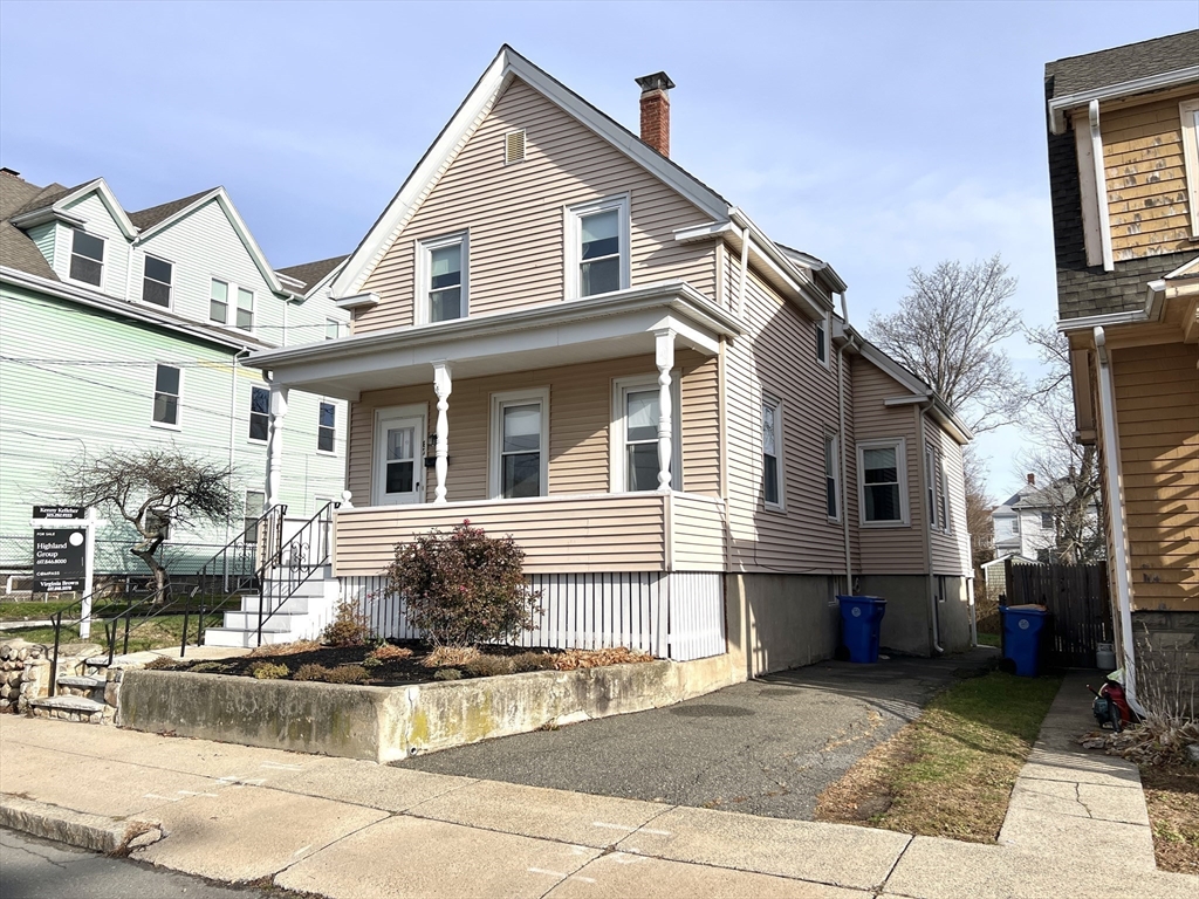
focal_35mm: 26
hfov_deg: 67.3
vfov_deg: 53.1
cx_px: 600
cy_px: 450
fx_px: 901
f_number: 1.5
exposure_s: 1/5587
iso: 50
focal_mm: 5.7
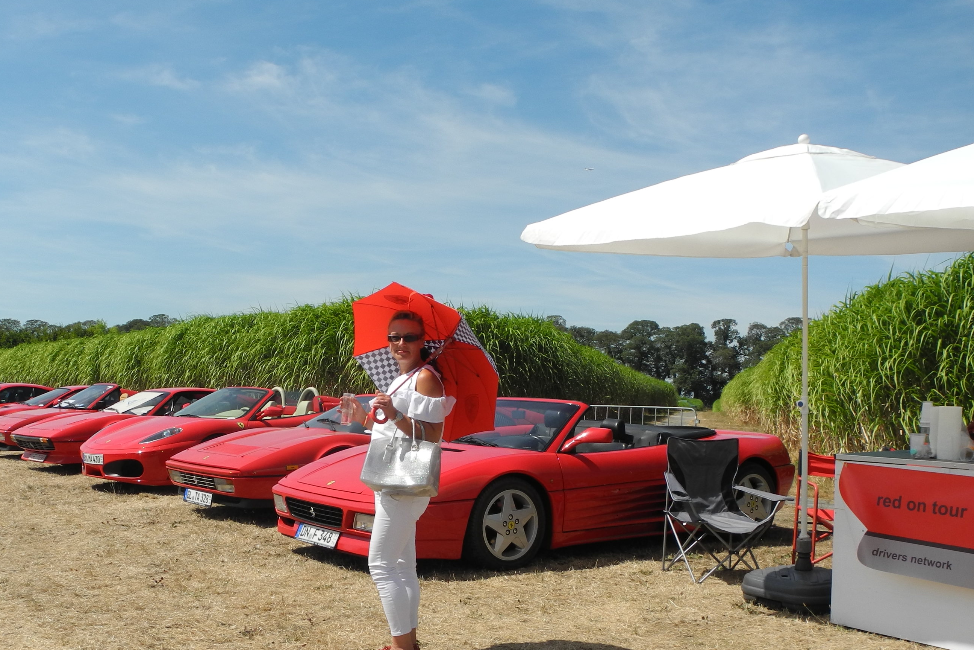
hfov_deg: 46.4
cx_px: 297
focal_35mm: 41
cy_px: 449
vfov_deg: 32.3
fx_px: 1109
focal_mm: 6
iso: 100
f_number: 4.5
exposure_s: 1/1000
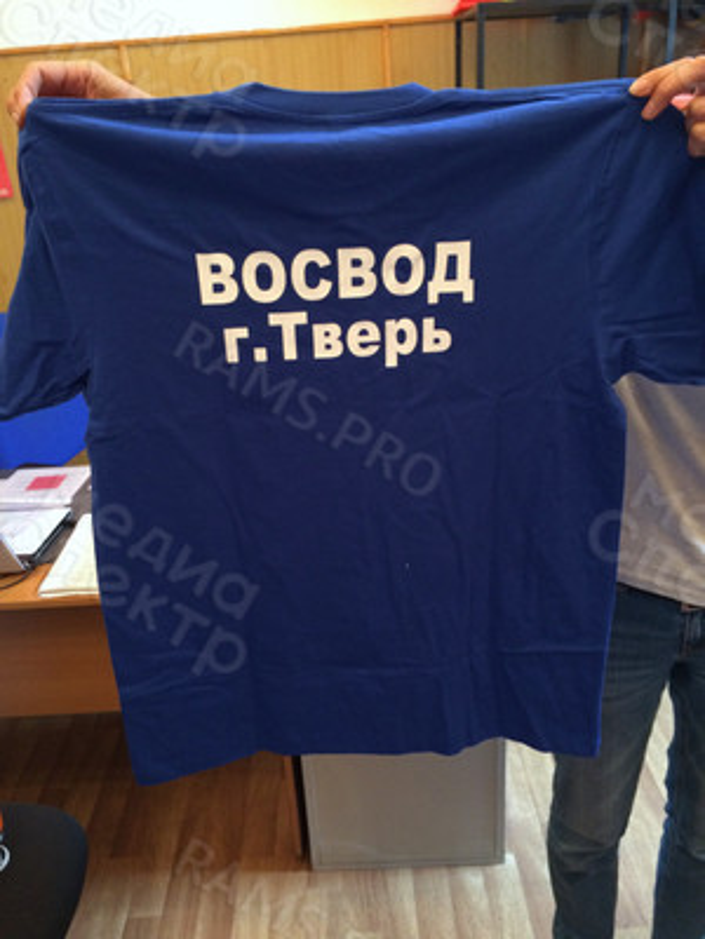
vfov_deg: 61.7
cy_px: 470
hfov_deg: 48.2
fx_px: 787
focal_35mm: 29
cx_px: 352
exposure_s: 1/25
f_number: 2.2
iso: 320
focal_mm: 4.15
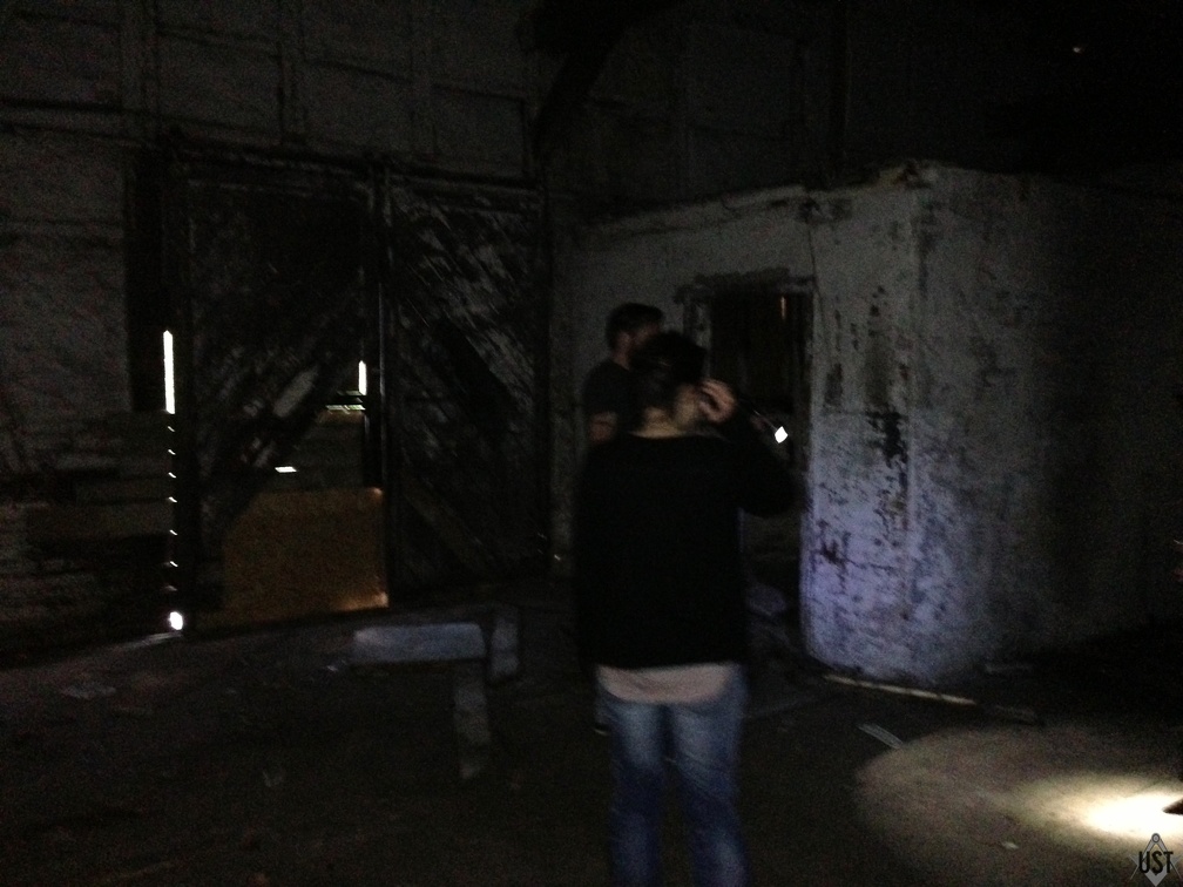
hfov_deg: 55.4
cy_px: 444
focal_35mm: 33
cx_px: 592
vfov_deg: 42.9
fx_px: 1128
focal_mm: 4.13
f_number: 2.4
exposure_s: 1/16
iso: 800
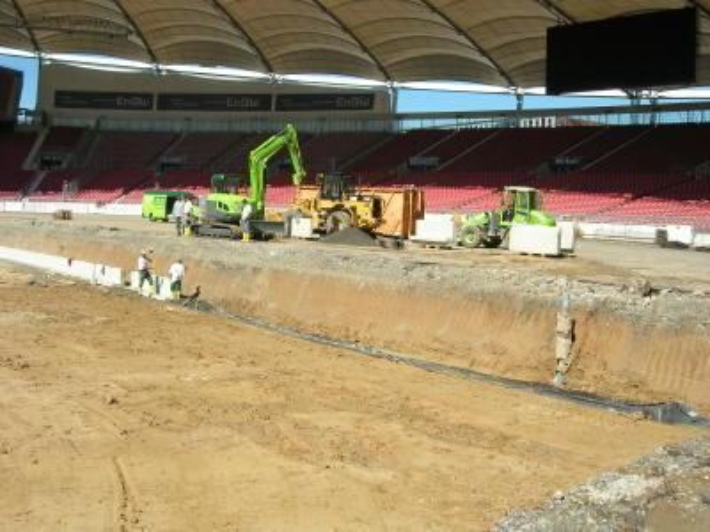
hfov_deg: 49.0
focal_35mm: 38
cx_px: 355
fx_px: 779
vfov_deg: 37.7
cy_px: 266
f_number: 4.8
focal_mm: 7.8
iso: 64
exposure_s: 1/494
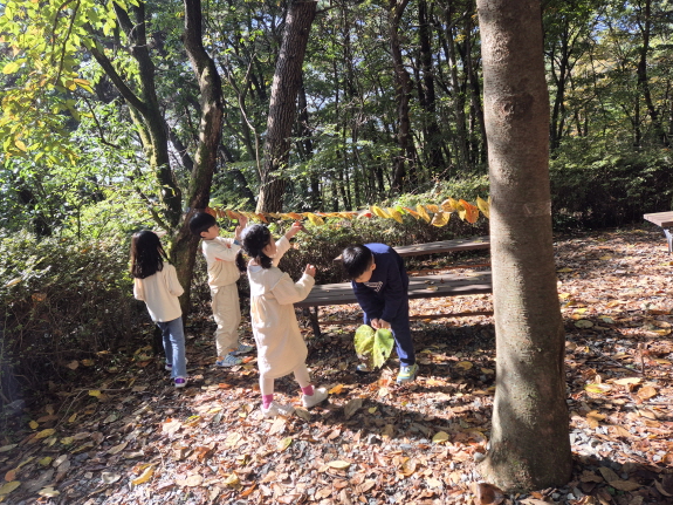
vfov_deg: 56.8
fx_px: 467
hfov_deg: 71.6
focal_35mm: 24
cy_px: 245
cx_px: 336
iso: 25
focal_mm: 5.4
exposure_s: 1/230
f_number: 1.8
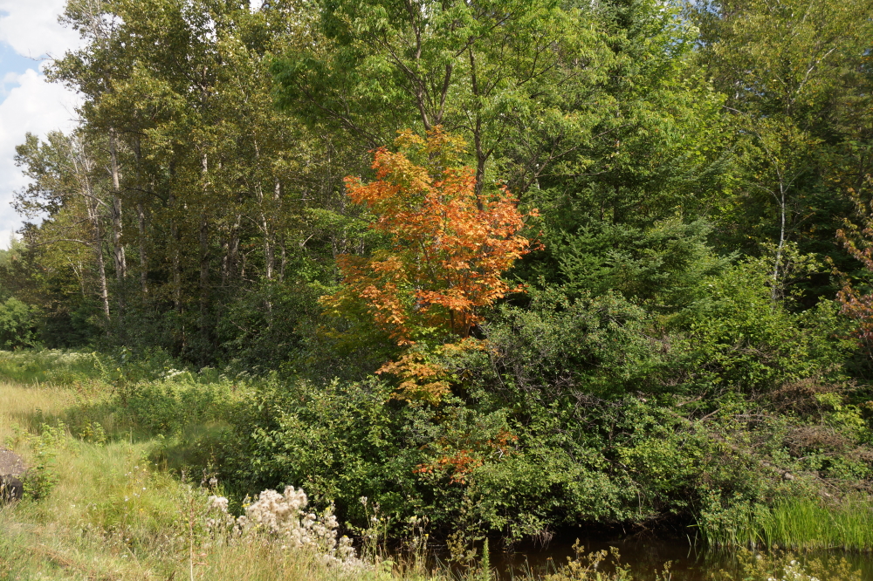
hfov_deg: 37.9
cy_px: 290
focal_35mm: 52
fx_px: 1273
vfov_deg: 25.7
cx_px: 436
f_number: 5.6
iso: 100
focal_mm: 35
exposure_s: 1/100
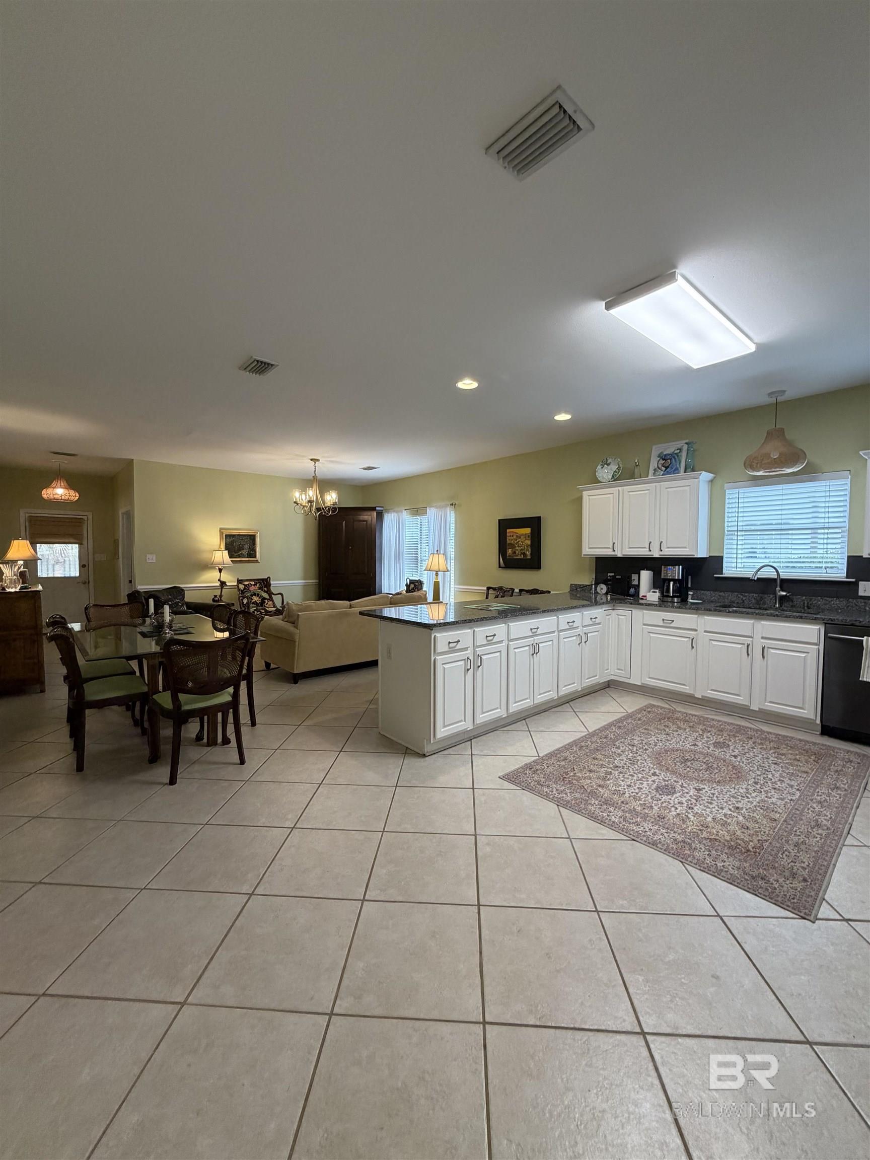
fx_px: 469
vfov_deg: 102.1
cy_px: 580
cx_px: 435
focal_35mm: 14
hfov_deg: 85.7
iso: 250
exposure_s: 1/120
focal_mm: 2.22
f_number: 2.2
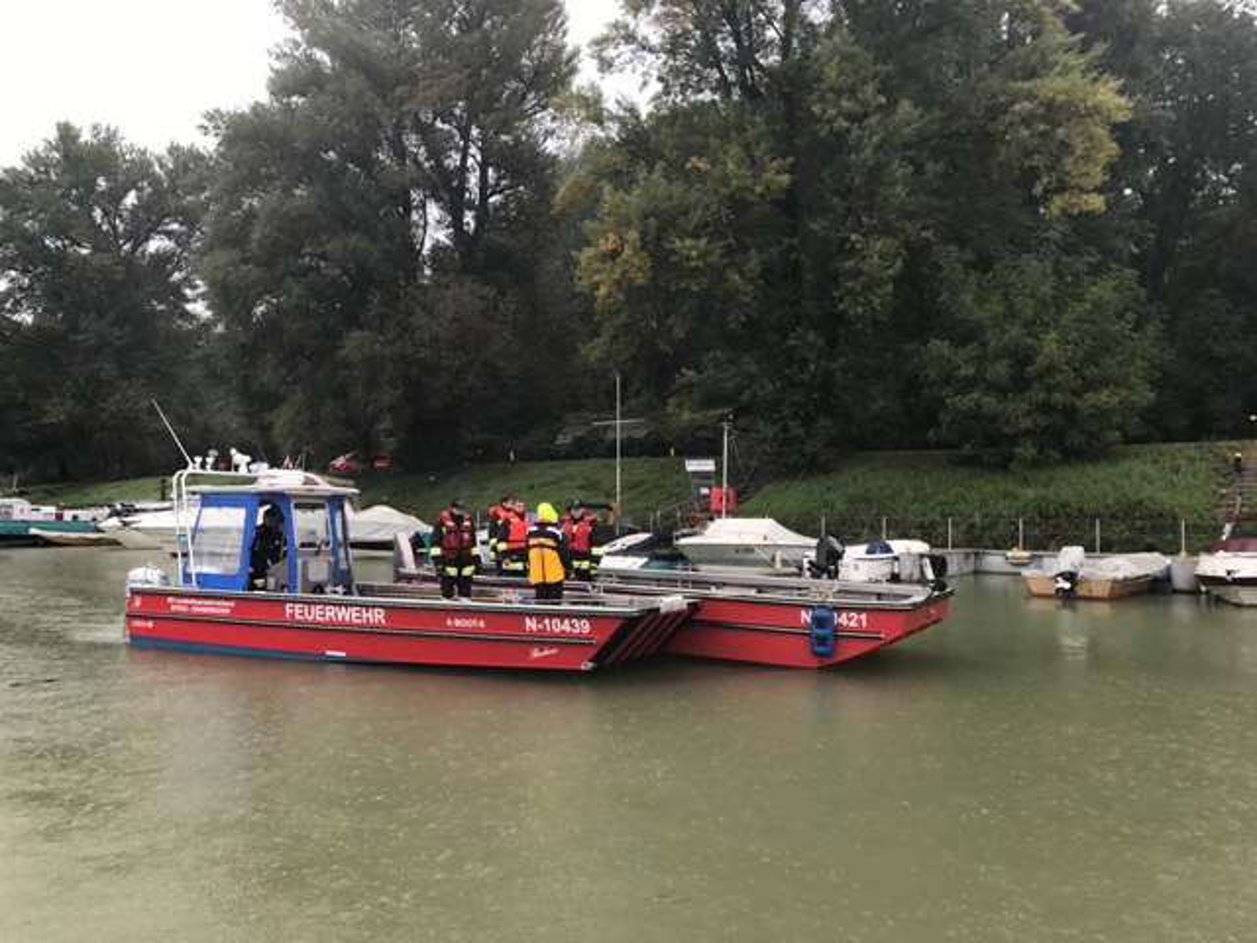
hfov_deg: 63.4
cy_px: 472
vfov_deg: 49.7
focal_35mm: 28
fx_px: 1017
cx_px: 628
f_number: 1.8
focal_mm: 3.99
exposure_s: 1/225
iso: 20
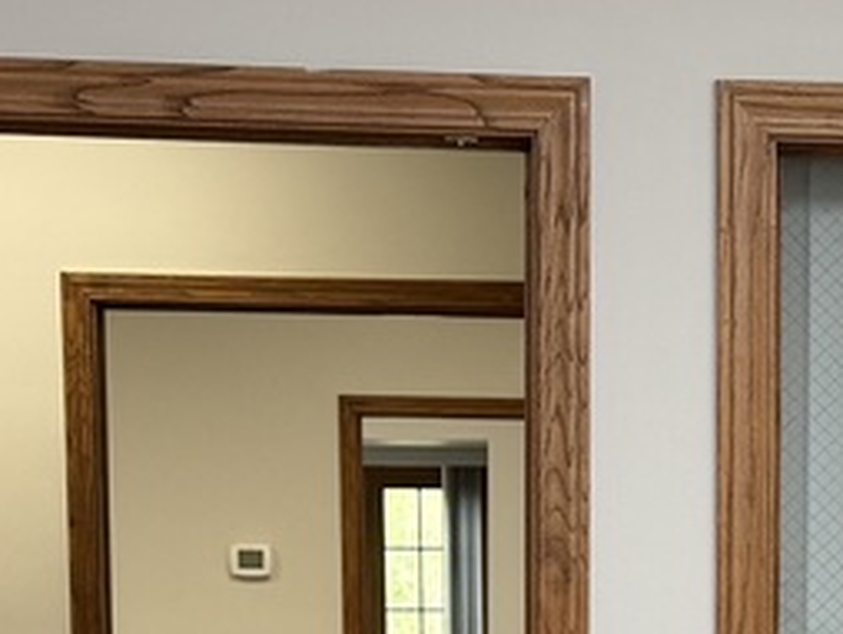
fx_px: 3315
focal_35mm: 136
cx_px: 893
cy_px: 886
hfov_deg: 14.2
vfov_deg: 10.6
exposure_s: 1/121
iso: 160
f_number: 1.78
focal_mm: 6.76
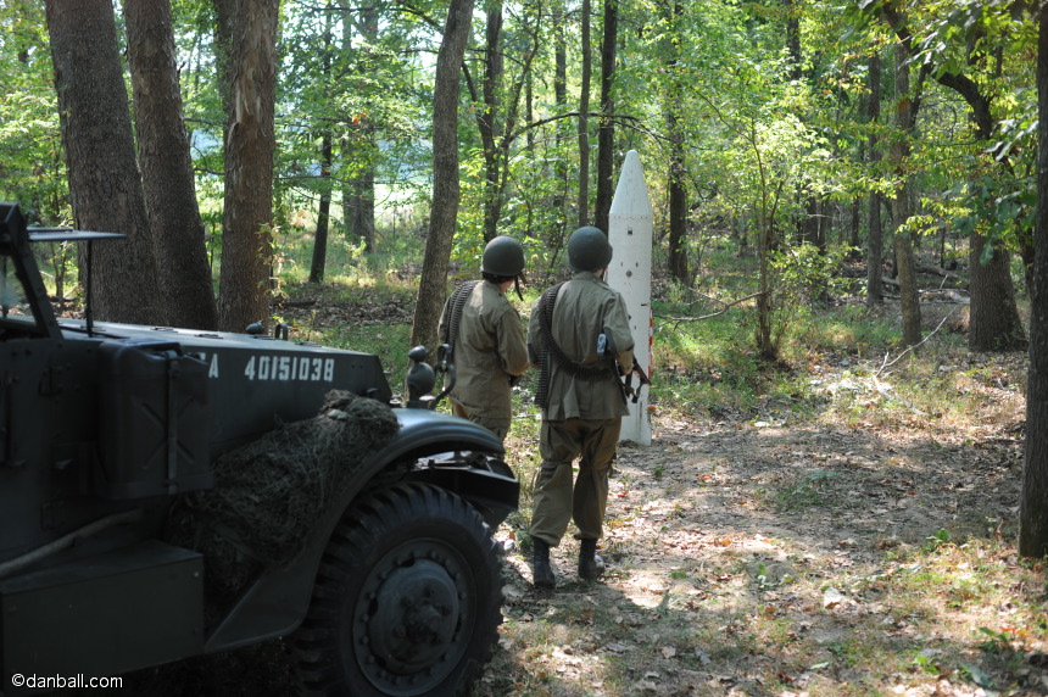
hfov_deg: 39.6
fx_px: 1454
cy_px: 348
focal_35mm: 50
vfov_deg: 27.0
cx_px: 524
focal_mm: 50
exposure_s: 1/200
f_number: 4
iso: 200
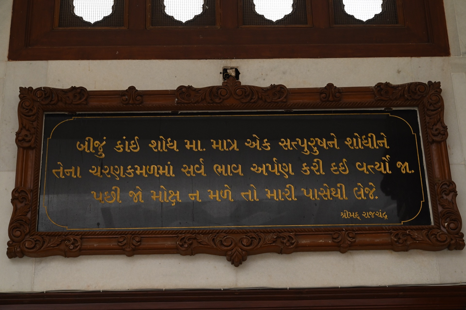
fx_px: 931
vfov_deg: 18.9
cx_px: 233
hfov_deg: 28.1
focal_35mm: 72
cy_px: 155
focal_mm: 72
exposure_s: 1/160
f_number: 7.1
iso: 1600
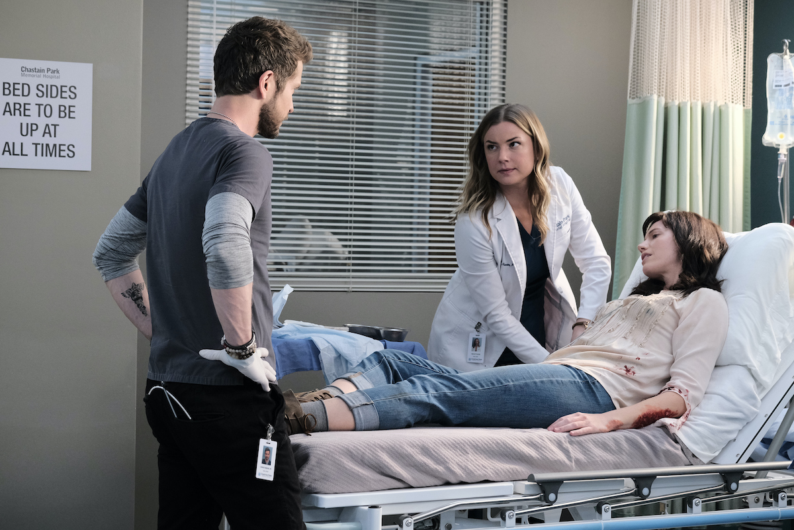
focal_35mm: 78
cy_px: 265
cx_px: 397
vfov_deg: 17.5
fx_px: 1720
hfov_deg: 26.0
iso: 3200
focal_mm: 52
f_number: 4.5
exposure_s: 1/200
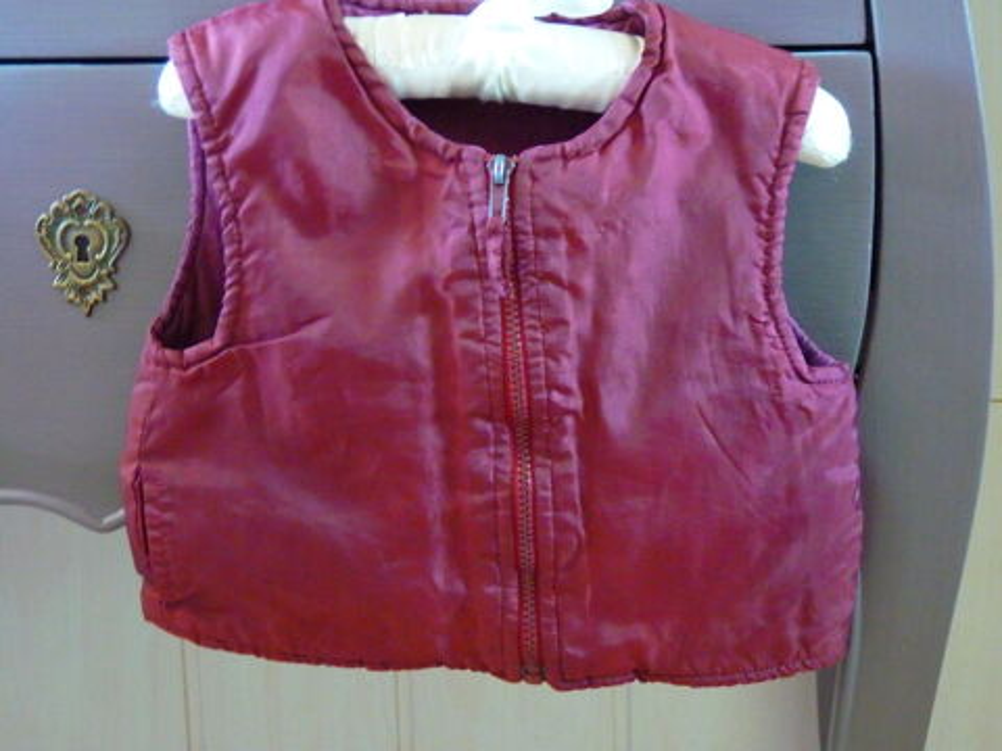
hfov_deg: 27.0
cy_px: 376
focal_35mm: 72
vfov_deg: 20.4
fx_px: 2084
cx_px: 501
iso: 800
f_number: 3.4
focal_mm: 12.8
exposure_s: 1/6
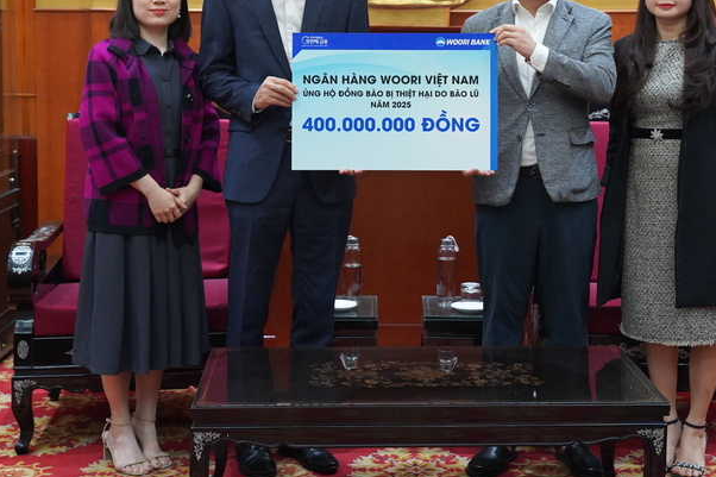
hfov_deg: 30.0
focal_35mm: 67
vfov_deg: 20.1
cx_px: 407
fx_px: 1332
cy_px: 113
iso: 5000
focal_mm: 41
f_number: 4
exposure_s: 1/160
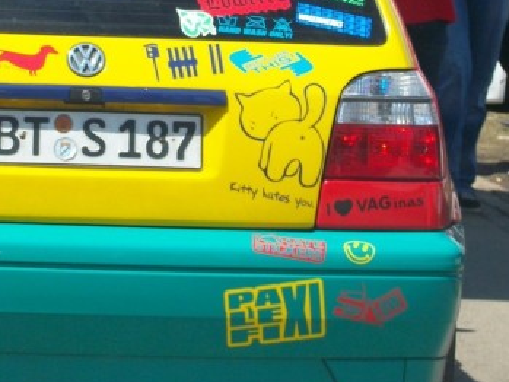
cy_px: 117
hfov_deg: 8.4
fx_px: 3442
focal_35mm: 234
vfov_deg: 6.4
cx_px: 117
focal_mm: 17.1
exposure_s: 1/217
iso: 80
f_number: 5.3
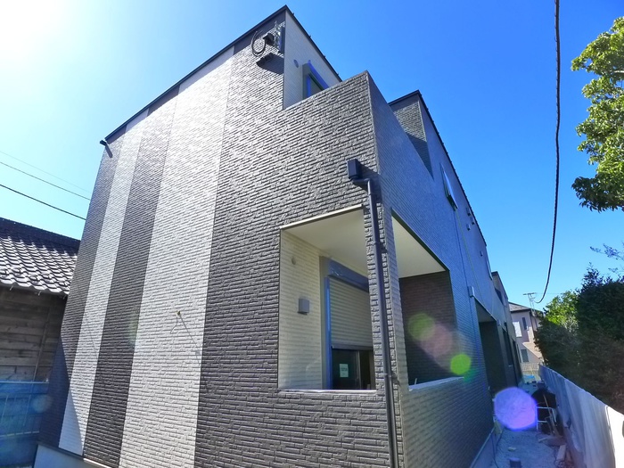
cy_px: 234
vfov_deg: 56.8
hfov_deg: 71.6
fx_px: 433
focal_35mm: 24
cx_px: 312
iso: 400
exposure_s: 1/400
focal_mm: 5.1
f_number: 4
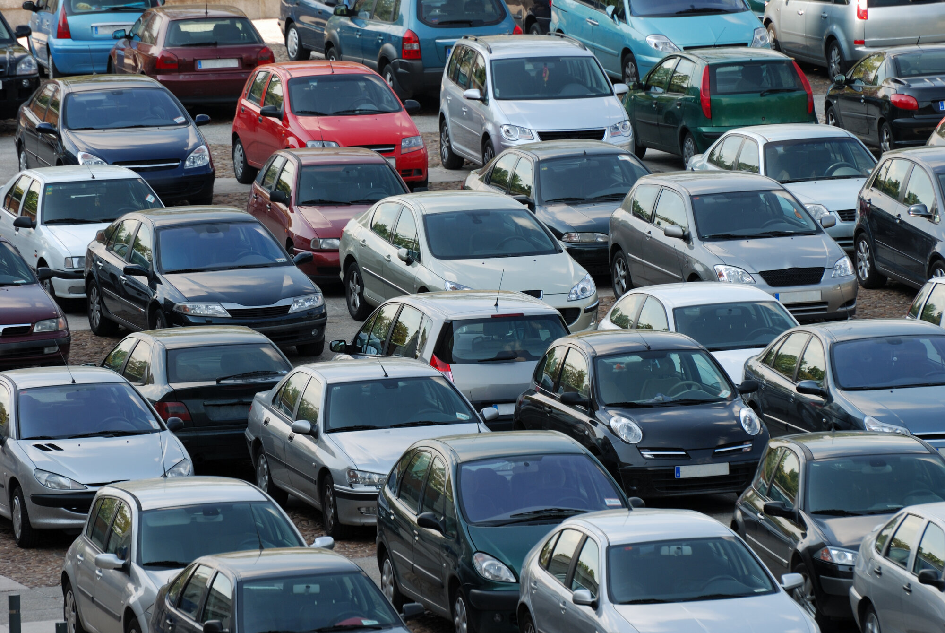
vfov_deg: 3.4
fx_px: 10644
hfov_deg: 5.1
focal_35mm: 405
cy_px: 316
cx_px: 472
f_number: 8
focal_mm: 270
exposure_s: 1/80
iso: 100
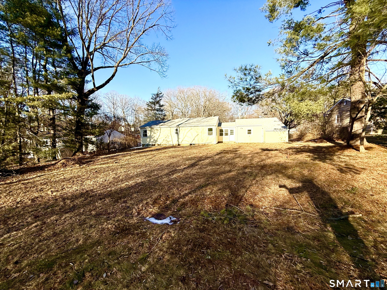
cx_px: 194
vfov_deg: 85.7
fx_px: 157
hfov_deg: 102.1
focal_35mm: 14
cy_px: 145
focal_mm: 2.22
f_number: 2.2
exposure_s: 1/1795
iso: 64
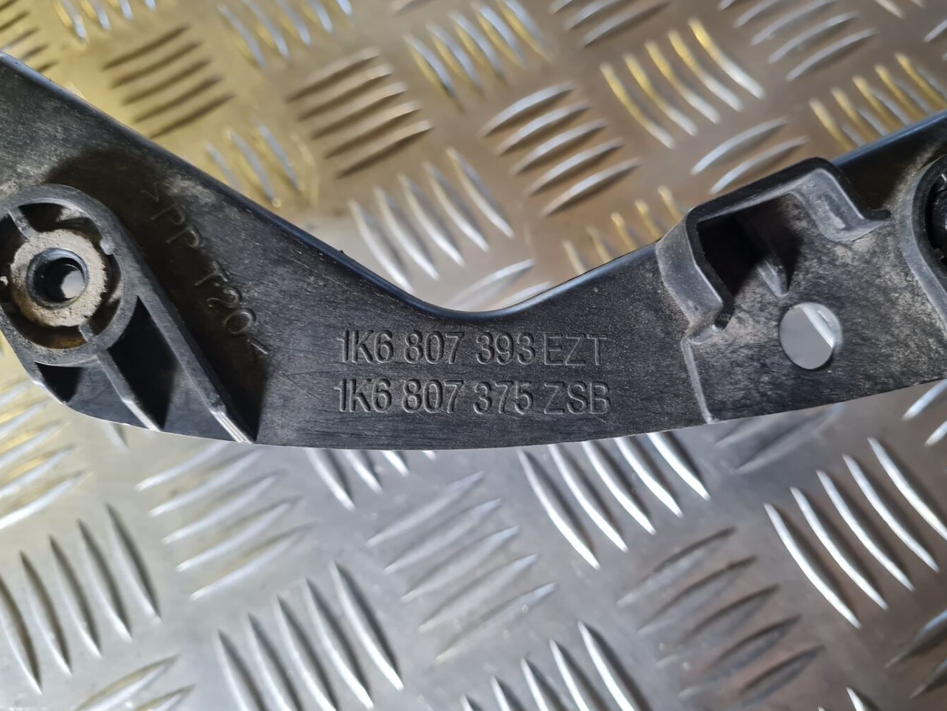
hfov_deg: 65.3
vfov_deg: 51.4
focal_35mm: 27
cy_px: 348
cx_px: 465
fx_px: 739
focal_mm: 5.4
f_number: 1.8
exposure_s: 1/50
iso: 160
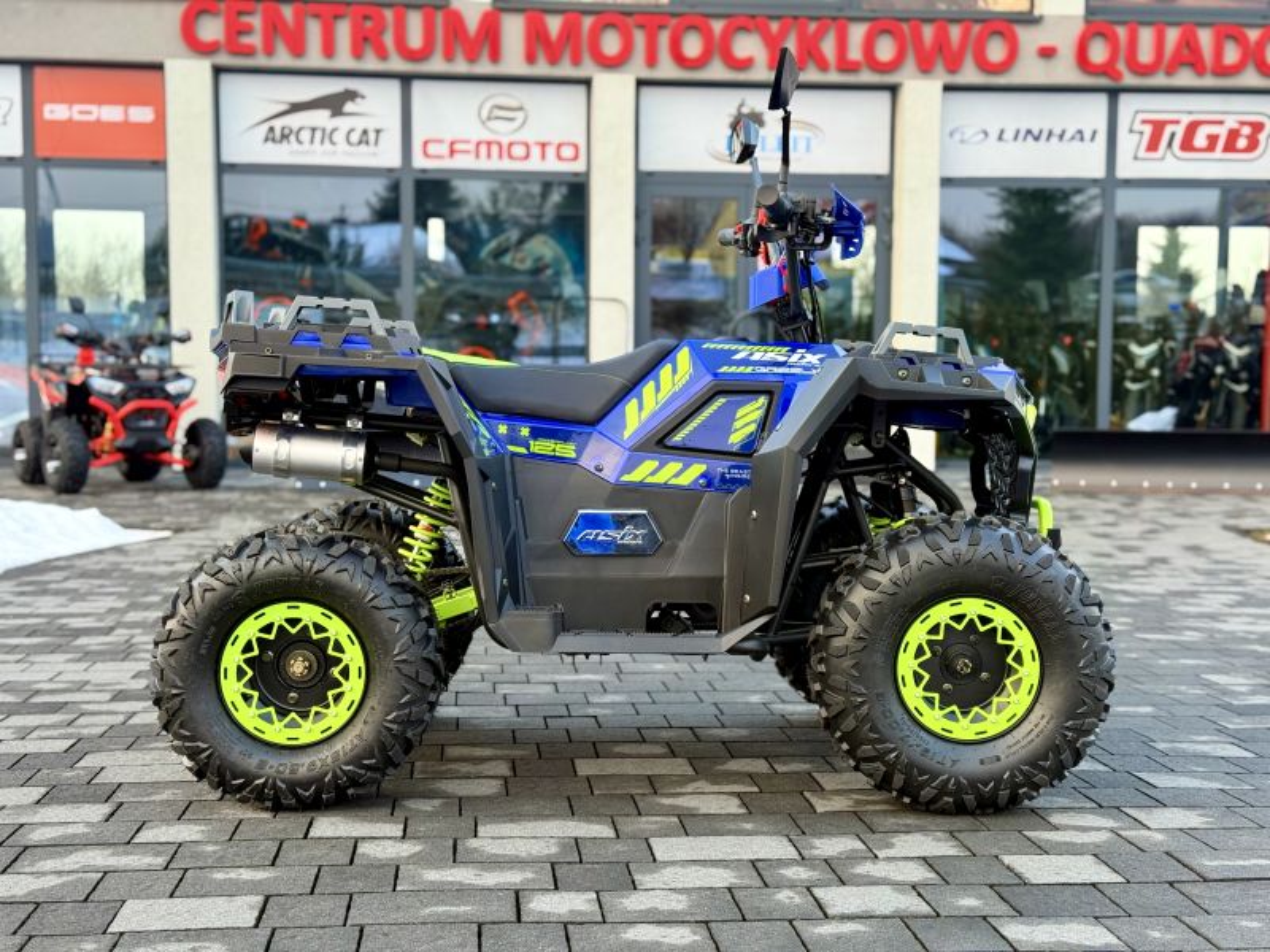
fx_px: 1761
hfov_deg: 39.7
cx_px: 635
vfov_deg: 30.3
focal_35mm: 48
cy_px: 476
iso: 50
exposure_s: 1/121
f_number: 1.78
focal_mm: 6.76
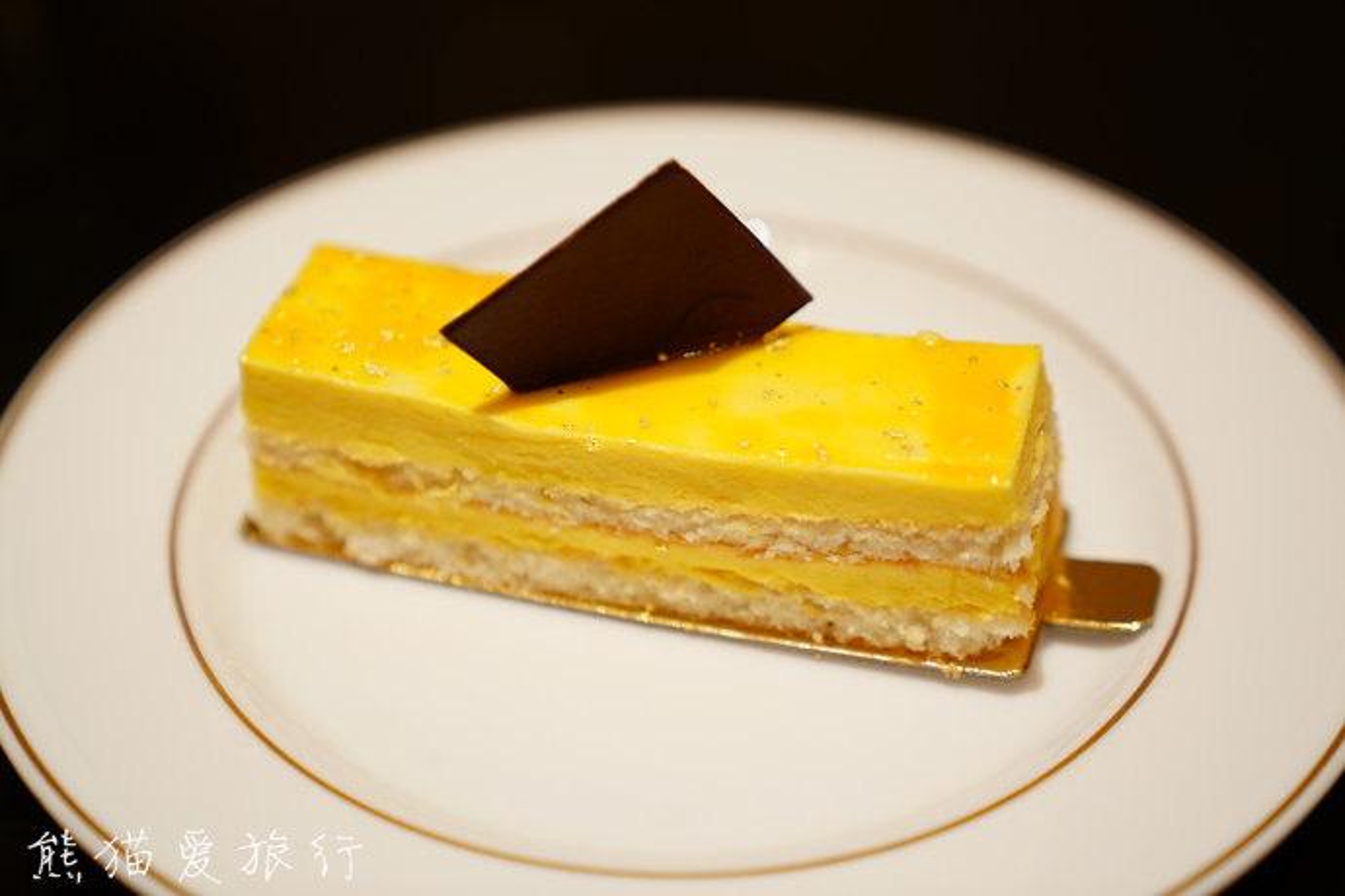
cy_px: 448
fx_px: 2615
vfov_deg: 19.5
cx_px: 672
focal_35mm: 70
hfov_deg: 28.8
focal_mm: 70
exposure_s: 1/80
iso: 640
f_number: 2.8
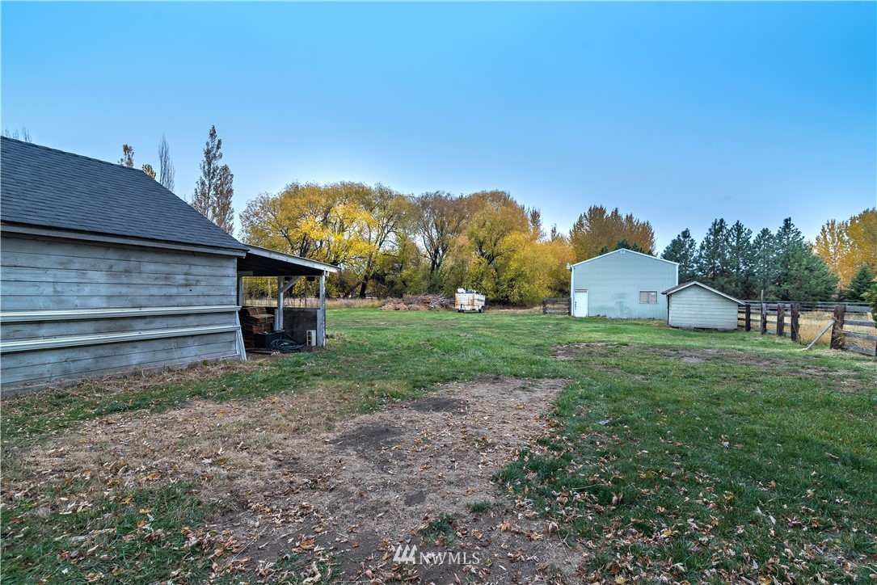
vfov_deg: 67.4
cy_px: 292
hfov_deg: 90.0
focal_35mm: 18
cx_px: 438
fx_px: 439
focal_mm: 18
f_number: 6.3
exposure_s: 1/50
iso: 200
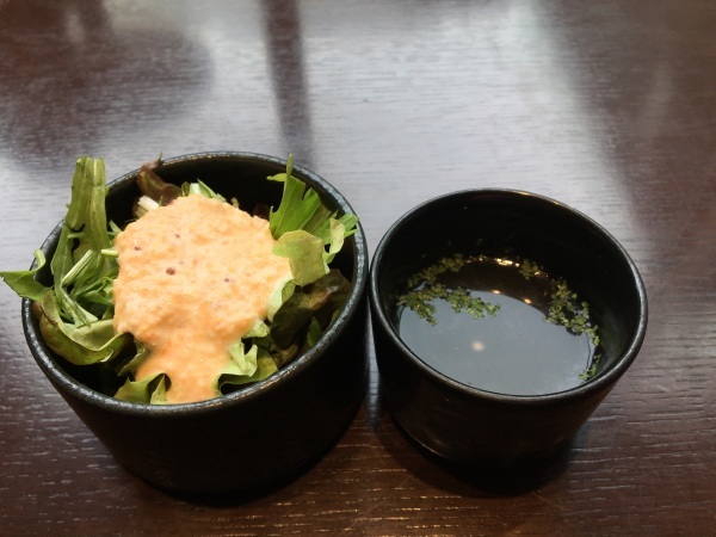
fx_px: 600
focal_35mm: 29
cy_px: 268
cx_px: 358
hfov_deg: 61.7
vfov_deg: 48.2
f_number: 2.2
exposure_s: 1/239
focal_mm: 4.15
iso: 25
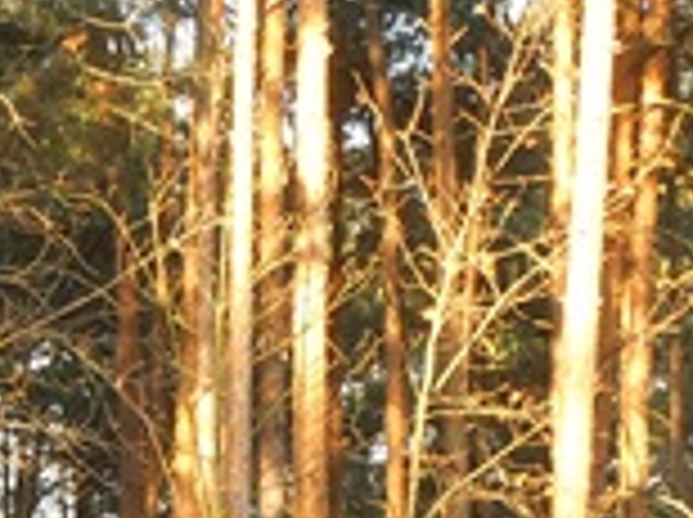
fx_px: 6336
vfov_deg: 4.6
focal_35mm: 317
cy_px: 1140
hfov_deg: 6.3
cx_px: 234
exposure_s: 1/160
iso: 400
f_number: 4.3
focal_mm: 11
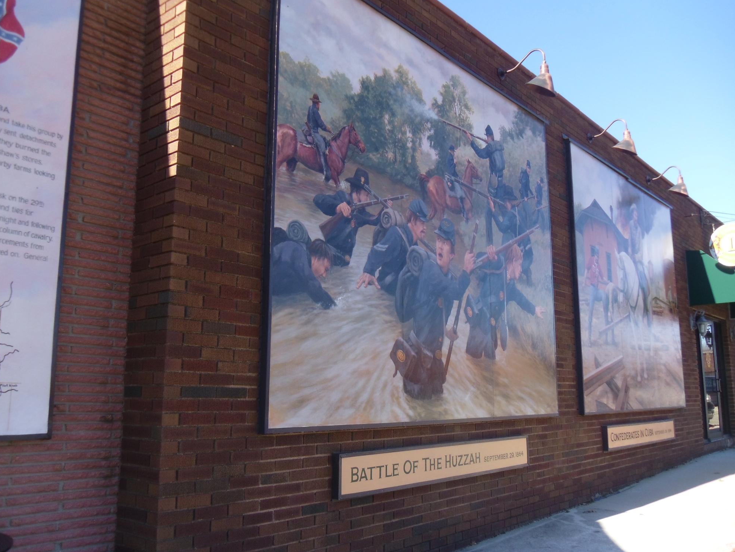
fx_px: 679
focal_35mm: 32
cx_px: 357
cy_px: 270
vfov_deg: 44.2
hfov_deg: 56.8
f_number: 3.3
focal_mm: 5.6
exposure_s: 1/291
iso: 80
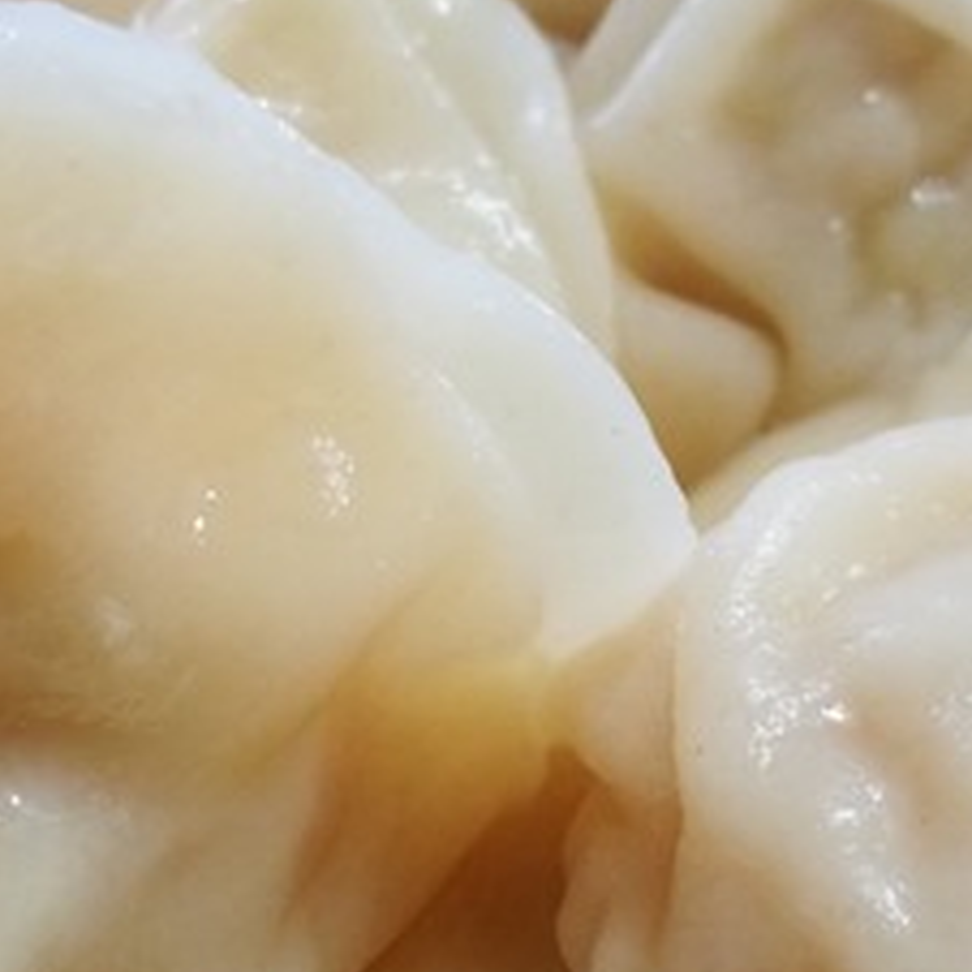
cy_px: 615
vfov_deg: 22.7
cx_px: 301
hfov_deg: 22.6
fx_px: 2414
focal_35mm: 76
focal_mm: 4.5
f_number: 4
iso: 250
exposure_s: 1/30
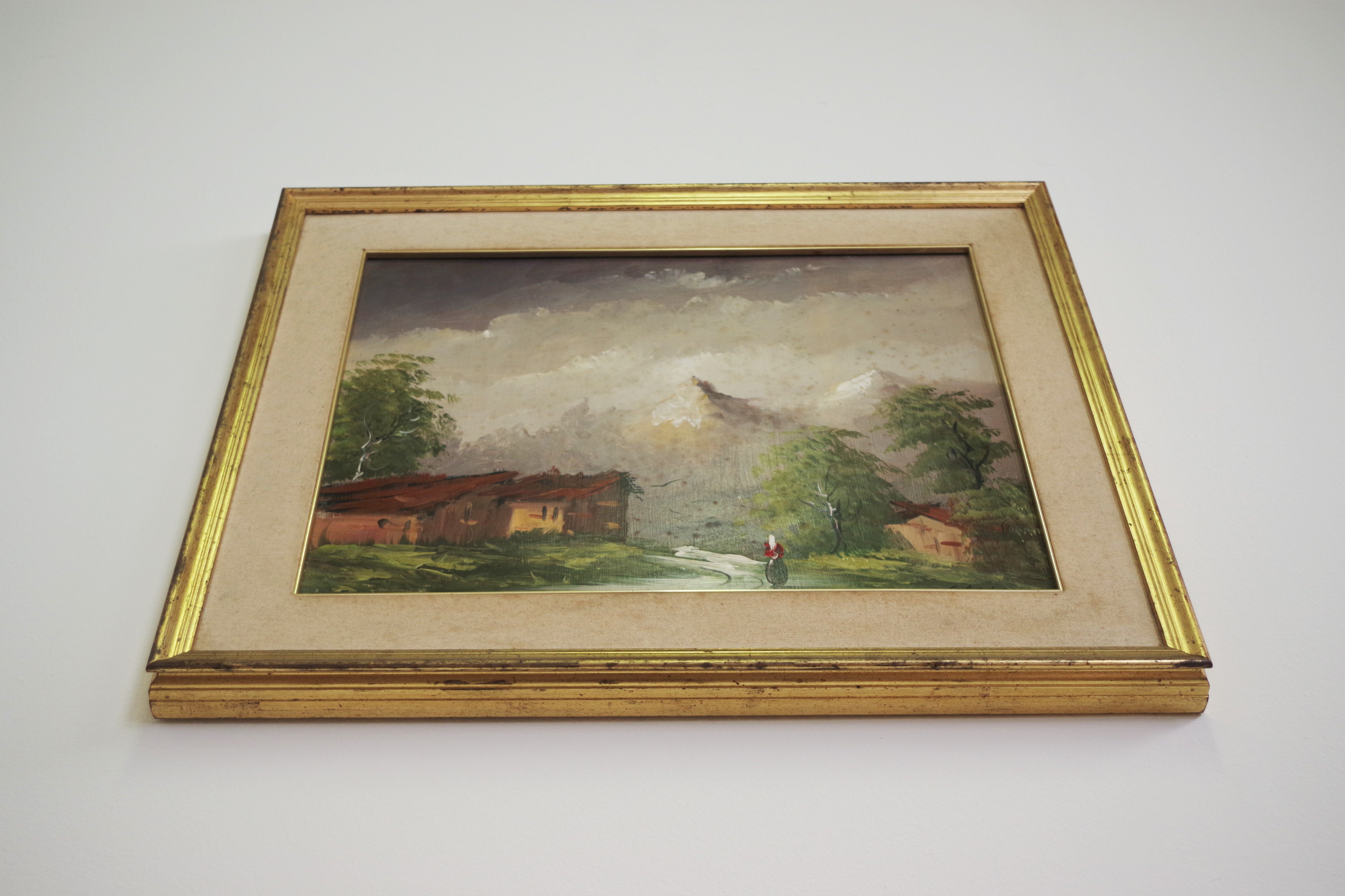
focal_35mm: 46
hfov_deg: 42.7
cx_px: 672
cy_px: 448
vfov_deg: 29.2
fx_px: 1718
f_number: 4
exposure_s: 1/125
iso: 800
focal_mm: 30.63
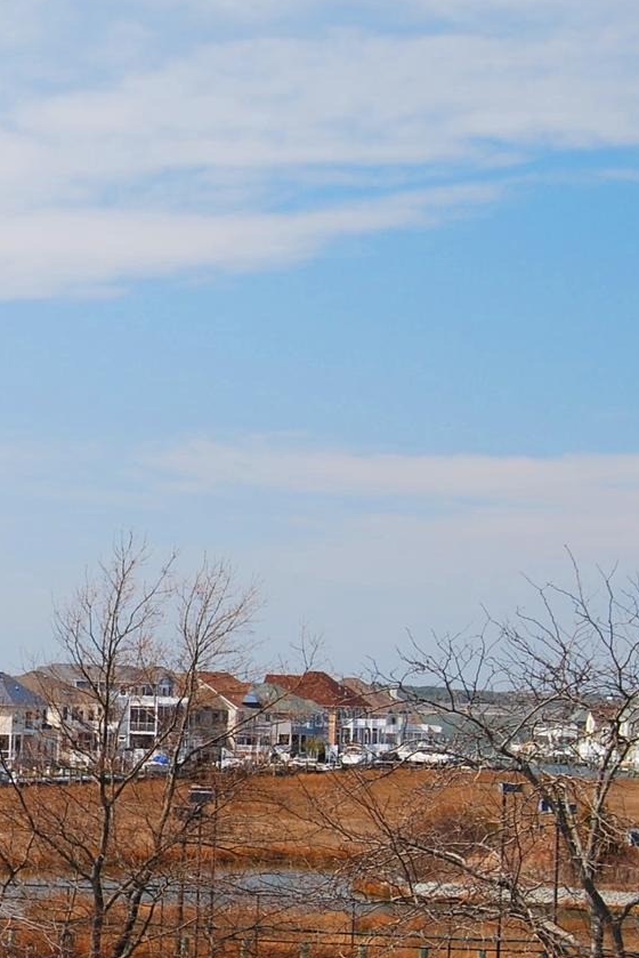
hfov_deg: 12.1
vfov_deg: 18.5
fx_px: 2926
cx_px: -204
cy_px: 695
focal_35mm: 110
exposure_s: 1/160
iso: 100
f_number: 6.3
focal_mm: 30
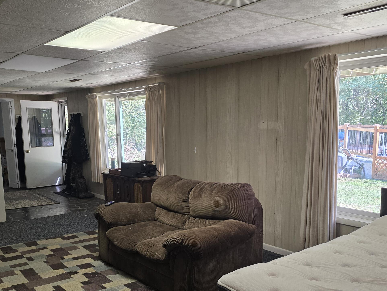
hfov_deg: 51.3
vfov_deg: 39.3
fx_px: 402
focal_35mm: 36
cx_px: 189
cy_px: 189
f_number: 1.7
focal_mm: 6.3
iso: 160
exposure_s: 1/120
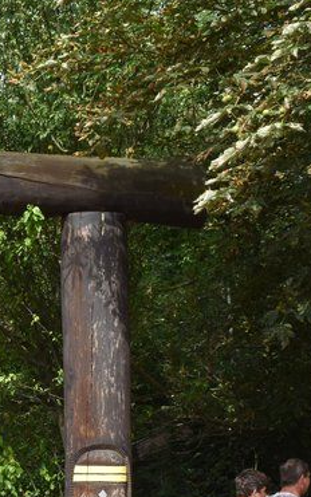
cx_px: -162
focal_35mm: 105
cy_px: 455
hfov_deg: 11.8
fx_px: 1429
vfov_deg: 19.4
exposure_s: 1/250
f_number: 8
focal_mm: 25
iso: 200
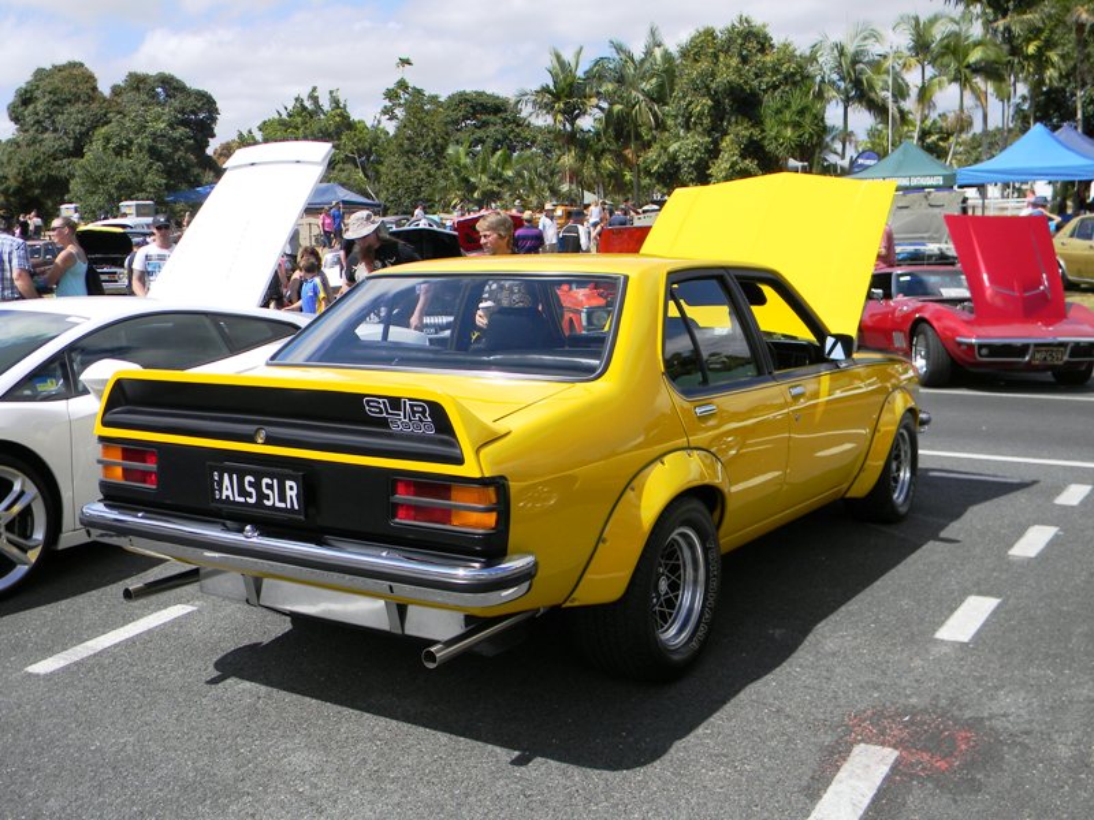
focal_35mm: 36
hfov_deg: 51.4
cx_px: 547
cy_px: 410
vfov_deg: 39.7
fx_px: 1138
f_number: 3.7
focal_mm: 6.4
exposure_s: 1/882
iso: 80
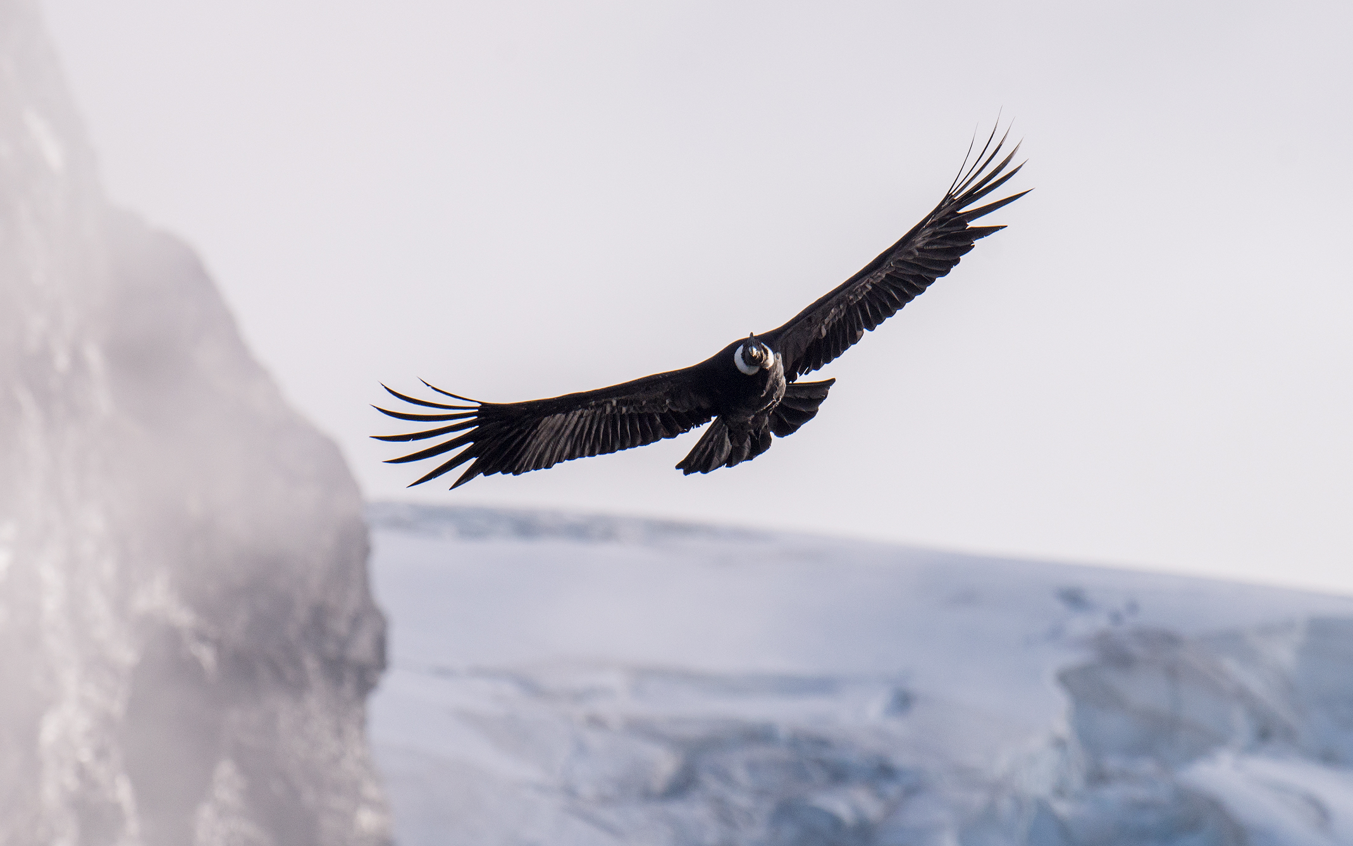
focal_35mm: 715
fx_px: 26365
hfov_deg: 2.9
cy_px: 583
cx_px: 429
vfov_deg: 1.8
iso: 640
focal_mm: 500
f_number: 8
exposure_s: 1/3200
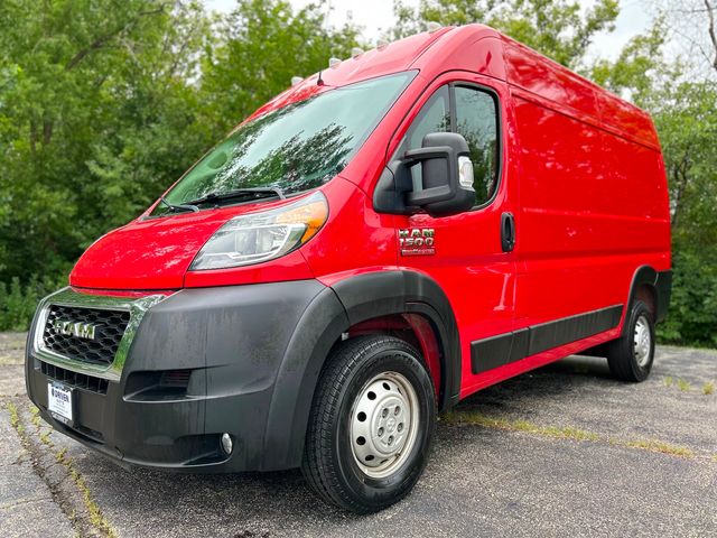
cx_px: 358
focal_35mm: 26
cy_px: 269
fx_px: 539
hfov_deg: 67.3
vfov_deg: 53.1
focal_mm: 5.7
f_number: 1.5
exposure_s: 1/436
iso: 50
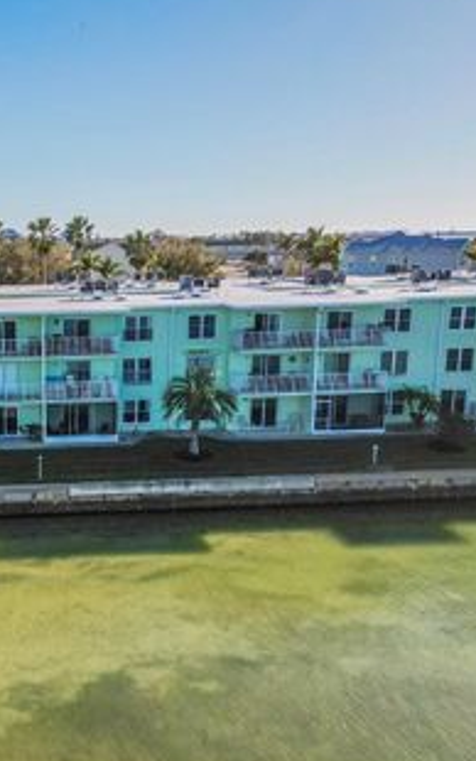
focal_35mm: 41
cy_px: 423
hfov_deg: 29.5
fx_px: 850
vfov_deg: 48.1
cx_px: 17
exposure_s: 1/320
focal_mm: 6.72
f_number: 1.7
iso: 200
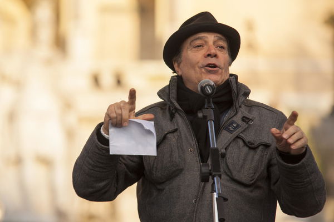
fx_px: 1670
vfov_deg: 7.6
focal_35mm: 180
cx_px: 167
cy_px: 111
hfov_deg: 11.4
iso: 400
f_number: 4
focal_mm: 180
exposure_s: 1/640
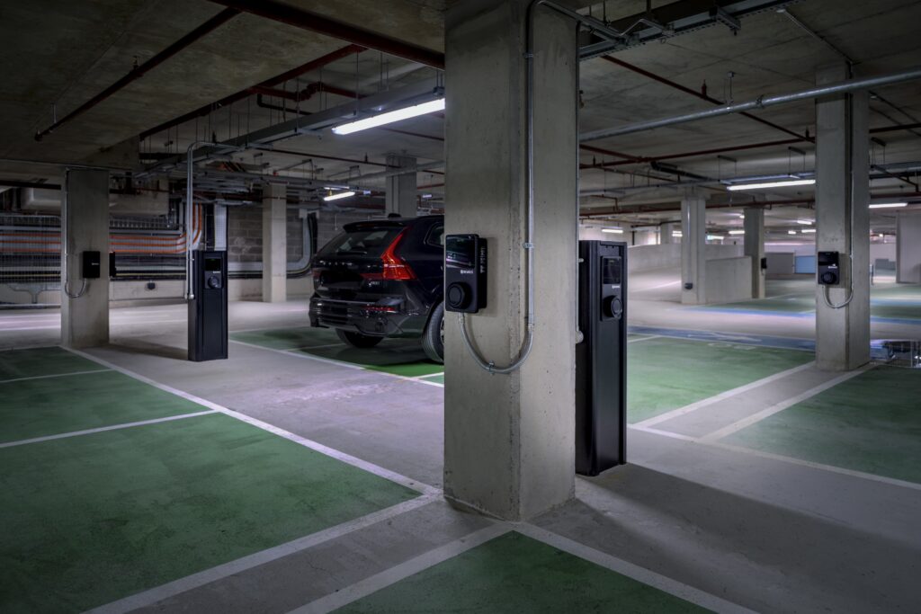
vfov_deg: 53.1
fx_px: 614
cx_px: 460
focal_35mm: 24
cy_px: 307
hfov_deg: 73.7
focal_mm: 24
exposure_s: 1/60
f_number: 3.5
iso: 800
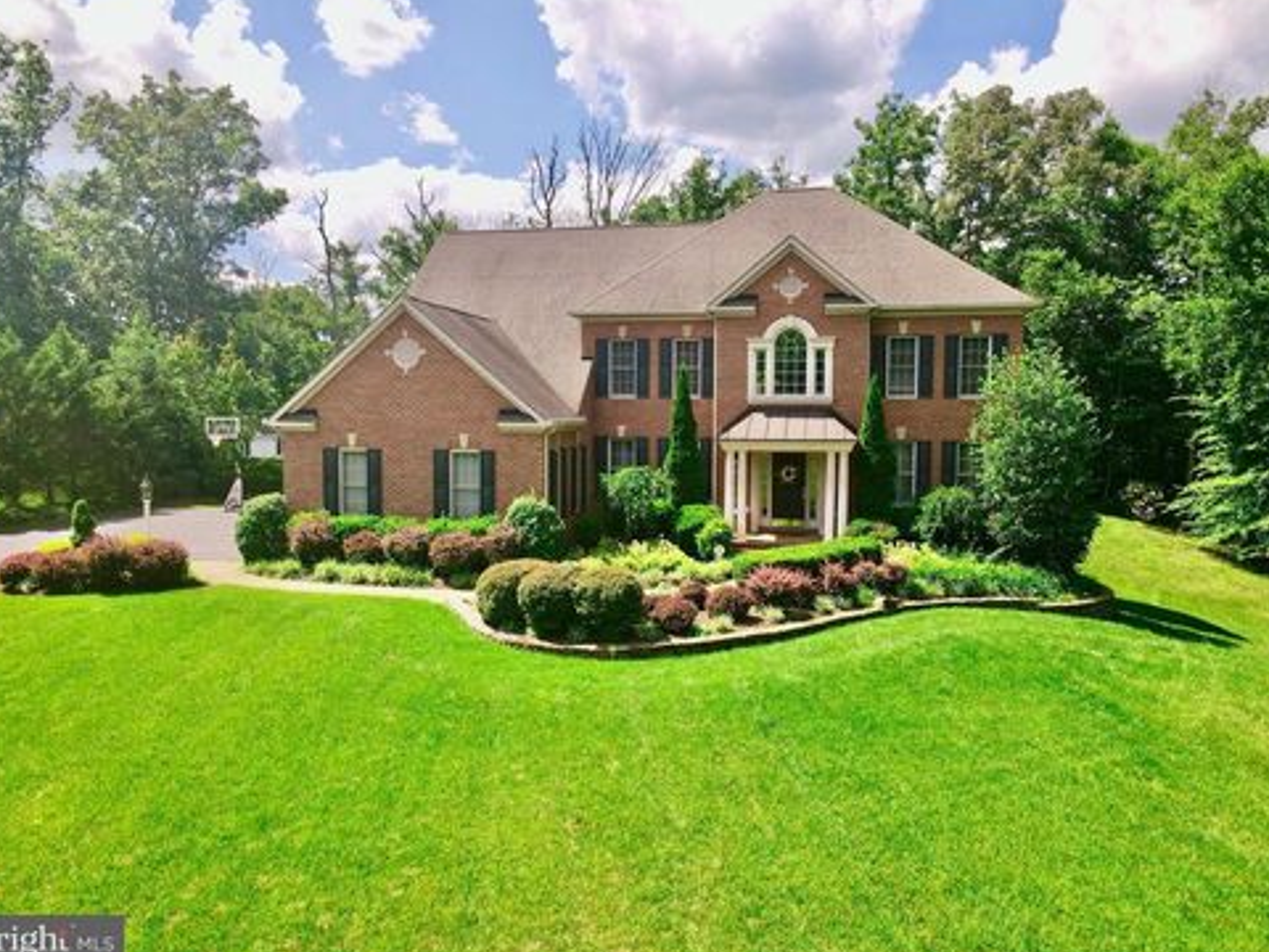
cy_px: 472
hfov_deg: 69.4
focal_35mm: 25
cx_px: 624
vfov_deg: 54.9
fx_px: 916
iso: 100
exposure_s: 1/30
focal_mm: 4.5
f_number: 2.8
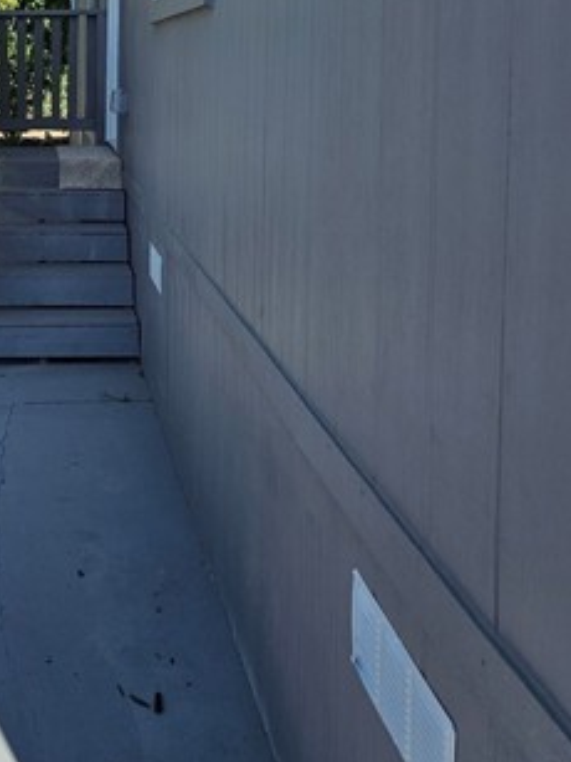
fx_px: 1056
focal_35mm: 48
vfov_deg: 38.0
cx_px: 25
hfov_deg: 28.7
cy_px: 137
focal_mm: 6.3
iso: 25
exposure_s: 1/1011
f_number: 1.7
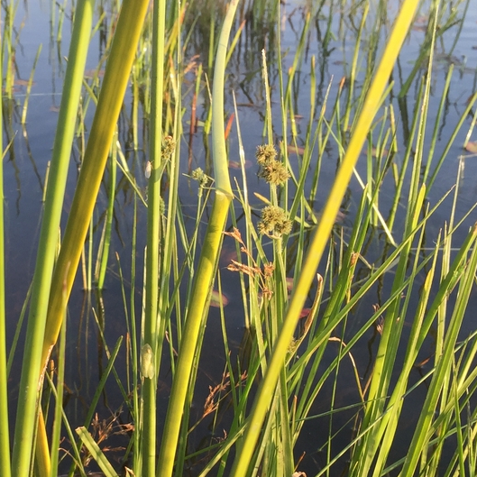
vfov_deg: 27.4
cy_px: 353
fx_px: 967
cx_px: 124
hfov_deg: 27.4
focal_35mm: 62
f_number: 2.2
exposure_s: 1/341
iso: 32
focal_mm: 4.15
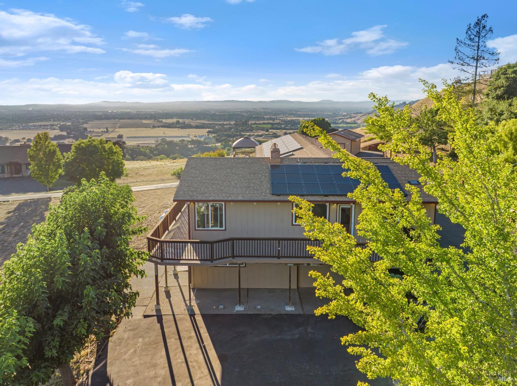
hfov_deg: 71.6
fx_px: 358
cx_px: 258
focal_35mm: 24
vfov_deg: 56.7
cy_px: 193
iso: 100
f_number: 4
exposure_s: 1/15
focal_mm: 12.29
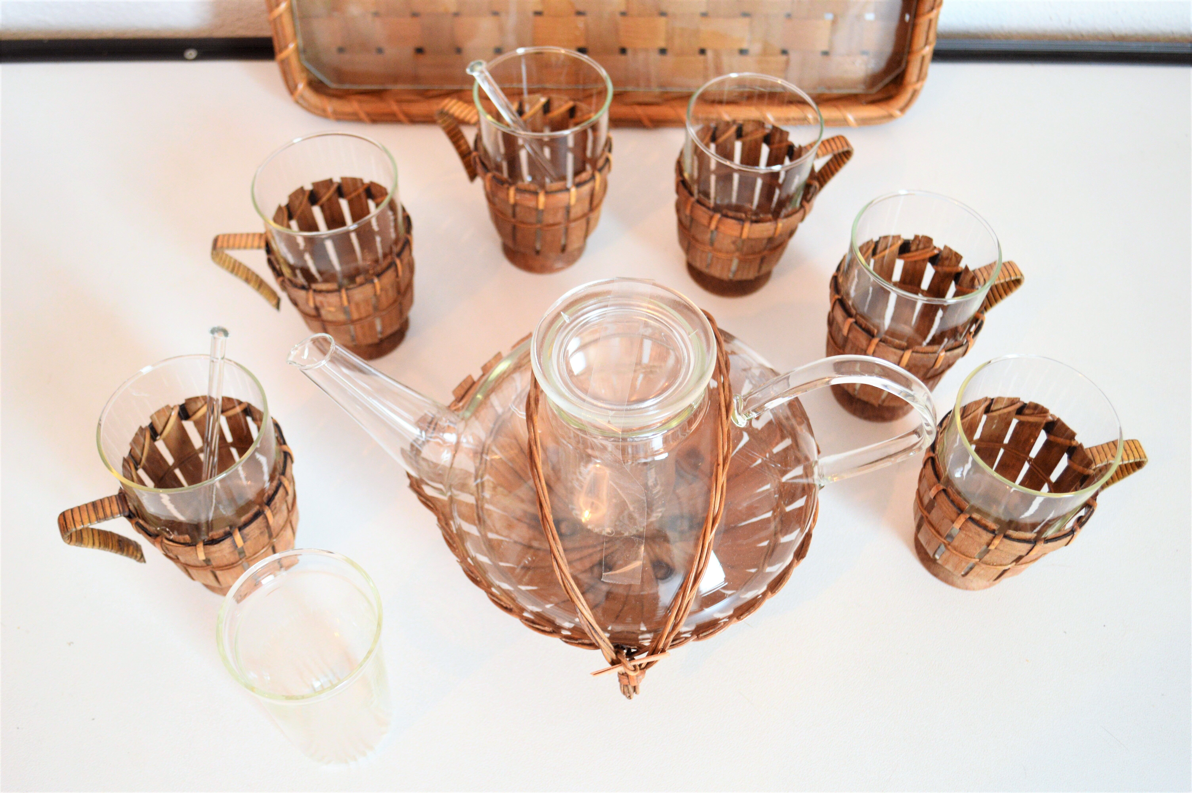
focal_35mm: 36
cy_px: 396
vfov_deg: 36.8
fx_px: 1191
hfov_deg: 53.2
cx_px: 596
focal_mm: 24
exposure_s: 1/25
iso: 400
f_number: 4
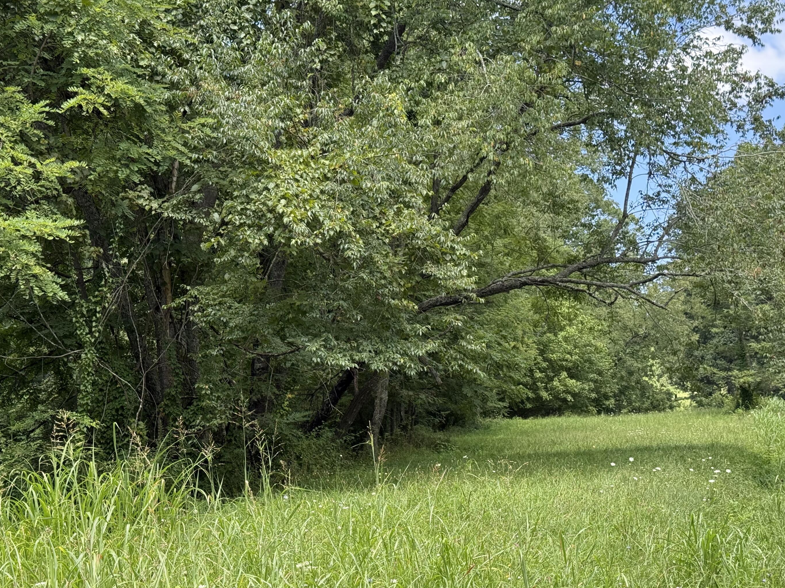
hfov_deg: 36.2
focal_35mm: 53
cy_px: 323
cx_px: 418
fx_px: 1202
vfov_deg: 27.5
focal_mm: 6.76
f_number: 1.78
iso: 80
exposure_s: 1/794
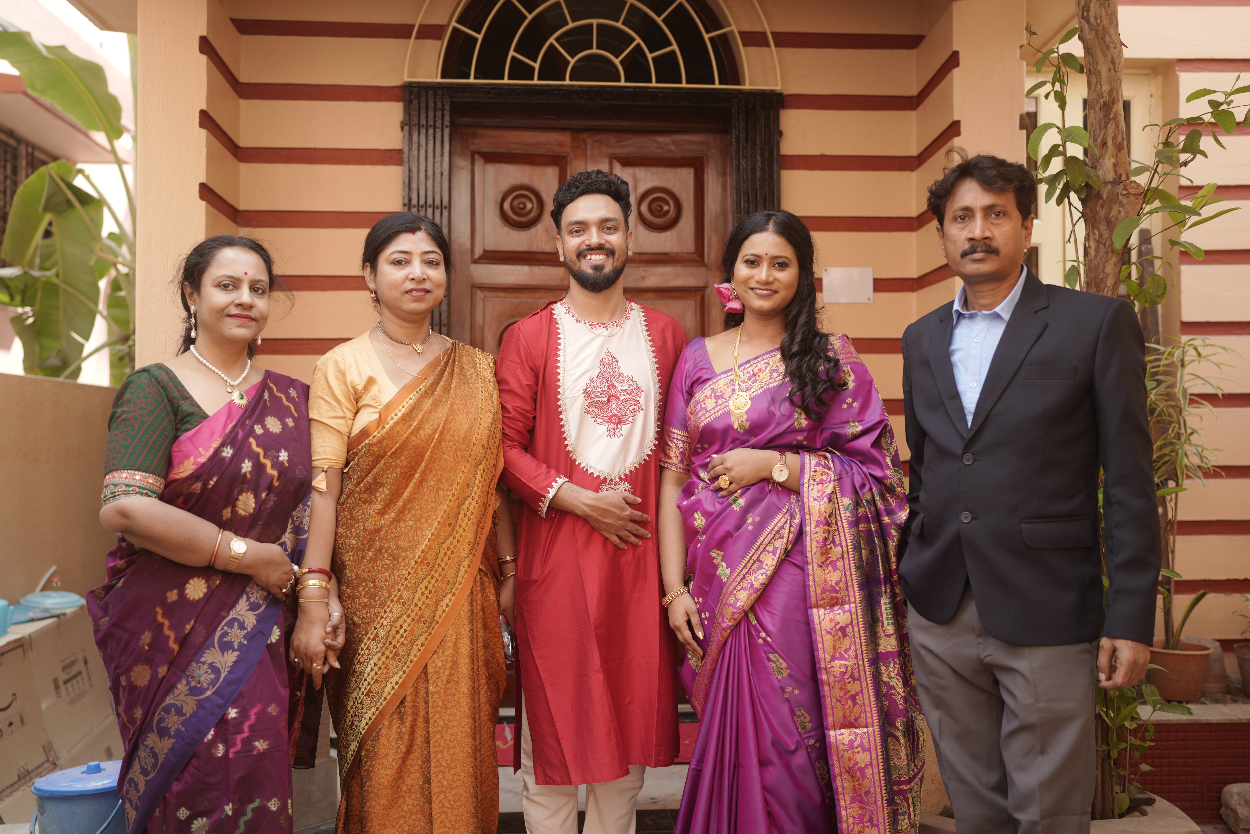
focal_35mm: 35
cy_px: 417
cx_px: 625
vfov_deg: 37.9
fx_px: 1215
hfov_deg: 54.4
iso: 160
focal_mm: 35
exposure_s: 1/320
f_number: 2
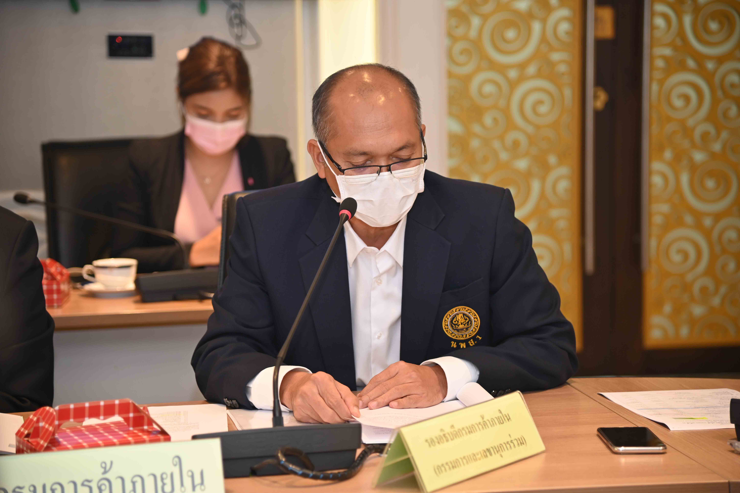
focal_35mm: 105
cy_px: 246
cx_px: 370
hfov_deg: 19.5
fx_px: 2157
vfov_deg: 13.0
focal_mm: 105
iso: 500
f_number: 4
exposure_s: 1/60
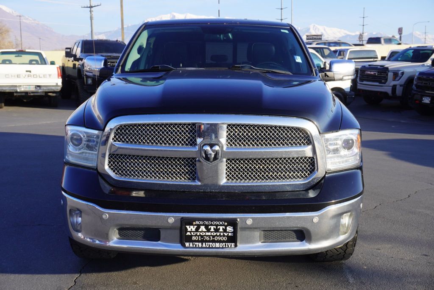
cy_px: 145
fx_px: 489
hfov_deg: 47.9
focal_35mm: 40
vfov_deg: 33.1
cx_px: 217
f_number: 8
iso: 100
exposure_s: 1/100
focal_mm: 27
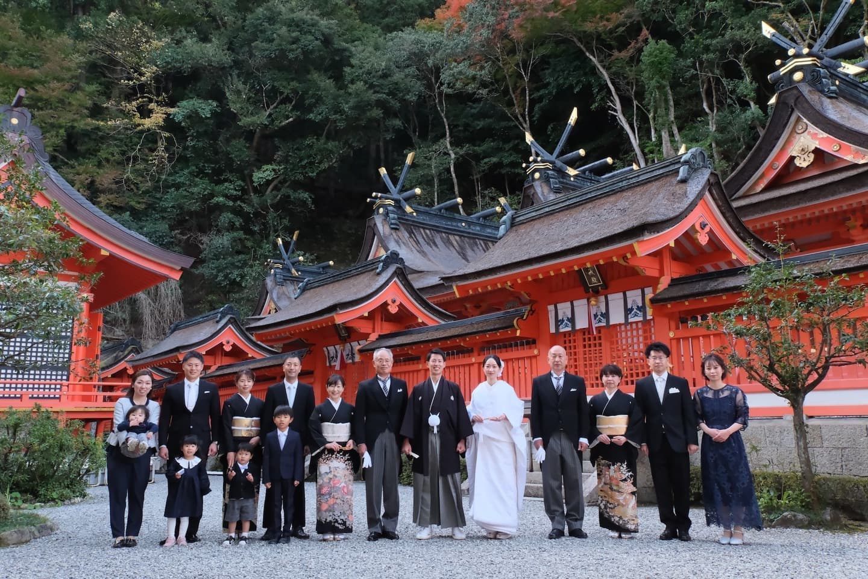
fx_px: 723
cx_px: 434
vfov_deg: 43.6
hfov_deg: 61.9
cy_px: 290
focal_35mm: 30
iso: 1600
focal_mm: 20
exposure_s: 1/125
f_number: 8
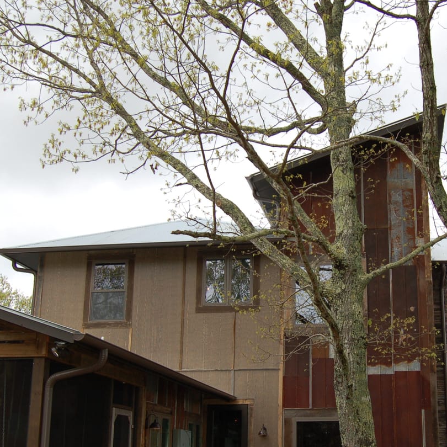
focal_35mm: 52
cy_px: 259
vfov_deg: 32.7
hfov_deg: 32.3
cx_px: 322
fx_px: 760
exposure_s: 1/500
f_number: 5.6
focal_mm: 22
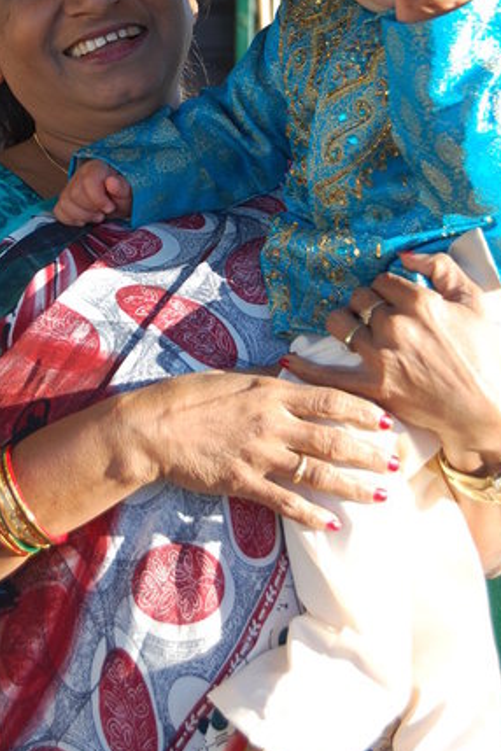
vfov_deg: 20.2
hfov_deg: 13.6
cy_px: 215
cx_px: 214
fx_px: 2103
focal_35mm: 101
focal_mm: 45
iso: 200
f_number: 5.6
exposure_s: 1/125
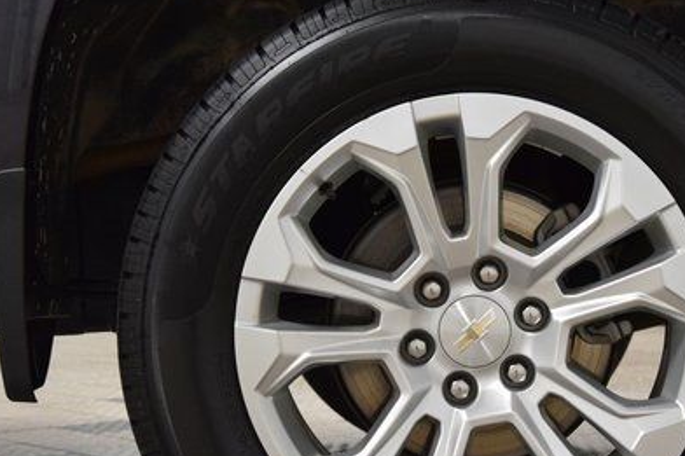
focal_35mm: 86
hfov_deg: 23.5
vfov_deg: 15.9
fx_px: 1632
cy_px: 322
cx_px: 482
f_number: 5
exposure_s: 1/60
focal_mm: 35
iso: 1600
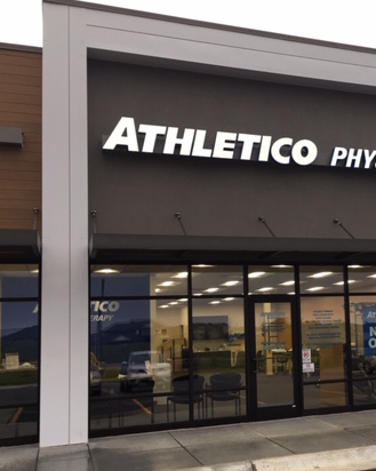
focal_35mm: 44
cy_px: 269
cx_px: 329
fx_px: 613
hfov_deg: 32.6
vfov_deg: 41.9
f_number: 2.2
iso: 25
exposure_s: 1/60
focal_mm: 4.15
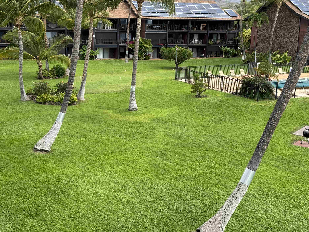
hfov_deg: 39.7
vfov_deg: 30.3
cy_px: 116
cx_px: 154
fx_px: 428
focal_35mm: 48
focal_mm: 6.76
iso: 64
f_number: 1.78
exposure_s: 1/1818
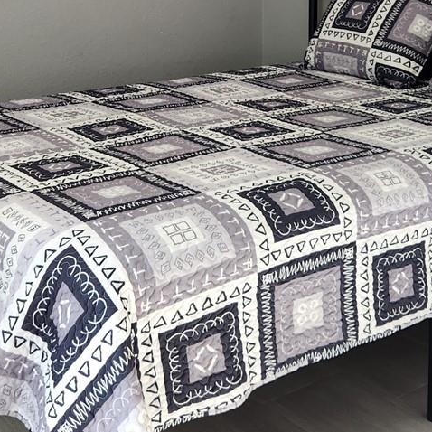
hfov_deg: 25.4
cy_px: 62
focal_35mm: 68
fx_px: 960
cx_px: 228
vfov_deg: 24.8
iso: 200
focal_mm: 5.4
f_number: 1.8
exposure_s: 1/180
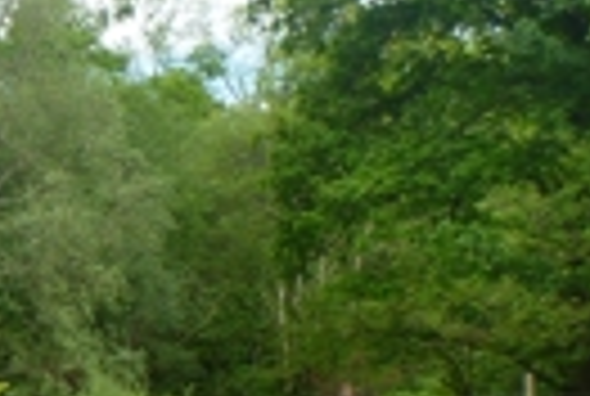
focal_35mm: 133
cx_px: -383
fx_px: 2185
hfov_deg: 14.1
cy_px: 576
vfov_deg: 10.1
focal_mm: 4.9
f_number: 3.3
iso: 100
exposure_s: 1/250
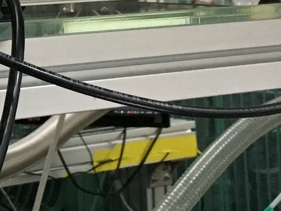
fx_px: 1275
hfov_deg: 11.8
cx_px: -197
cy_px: -60
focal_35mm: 157
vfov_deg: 9.3
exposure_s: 1/30
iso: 160
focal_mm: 4.15
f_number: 2.2
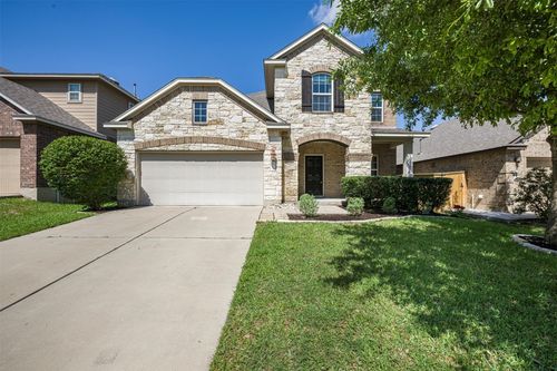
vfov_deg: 81.2
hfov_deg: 104.3
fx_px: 217
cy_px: 186
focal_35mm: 14
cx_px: 278
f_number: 11
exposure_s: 1/500
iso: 250
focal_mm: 14
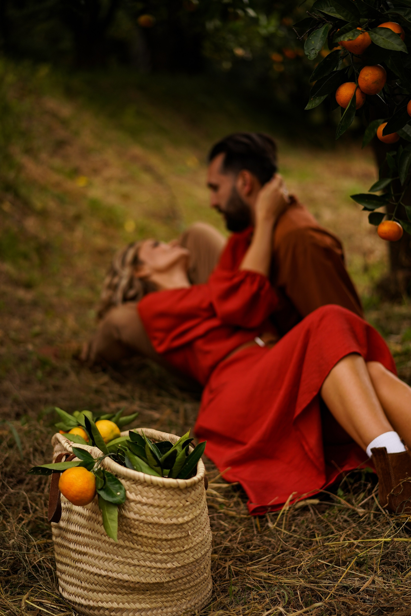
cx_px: 206
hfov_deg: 24.6
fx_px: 942
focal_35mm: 55
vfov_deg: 36.2
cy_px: 308
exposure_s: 1/2500
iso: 250
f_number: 1.8
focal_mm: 55
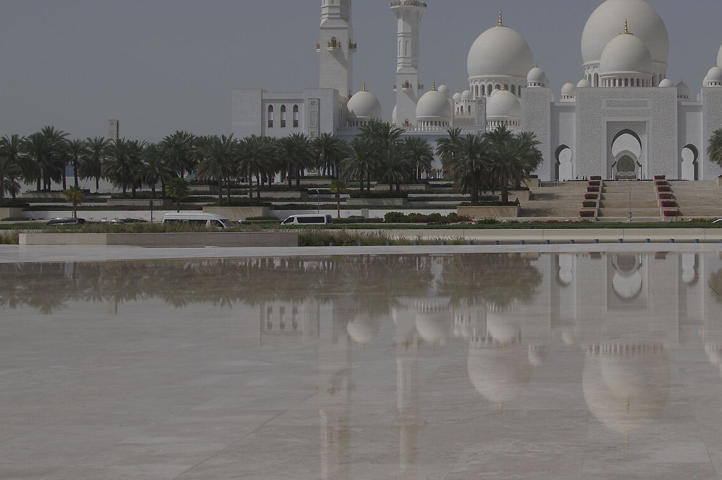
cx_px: 633
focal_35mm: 65
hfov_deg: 29.8
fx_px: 1302
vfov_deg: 20.8
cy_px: 135
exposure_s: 1/1600
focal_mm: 21
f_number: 8
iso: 125
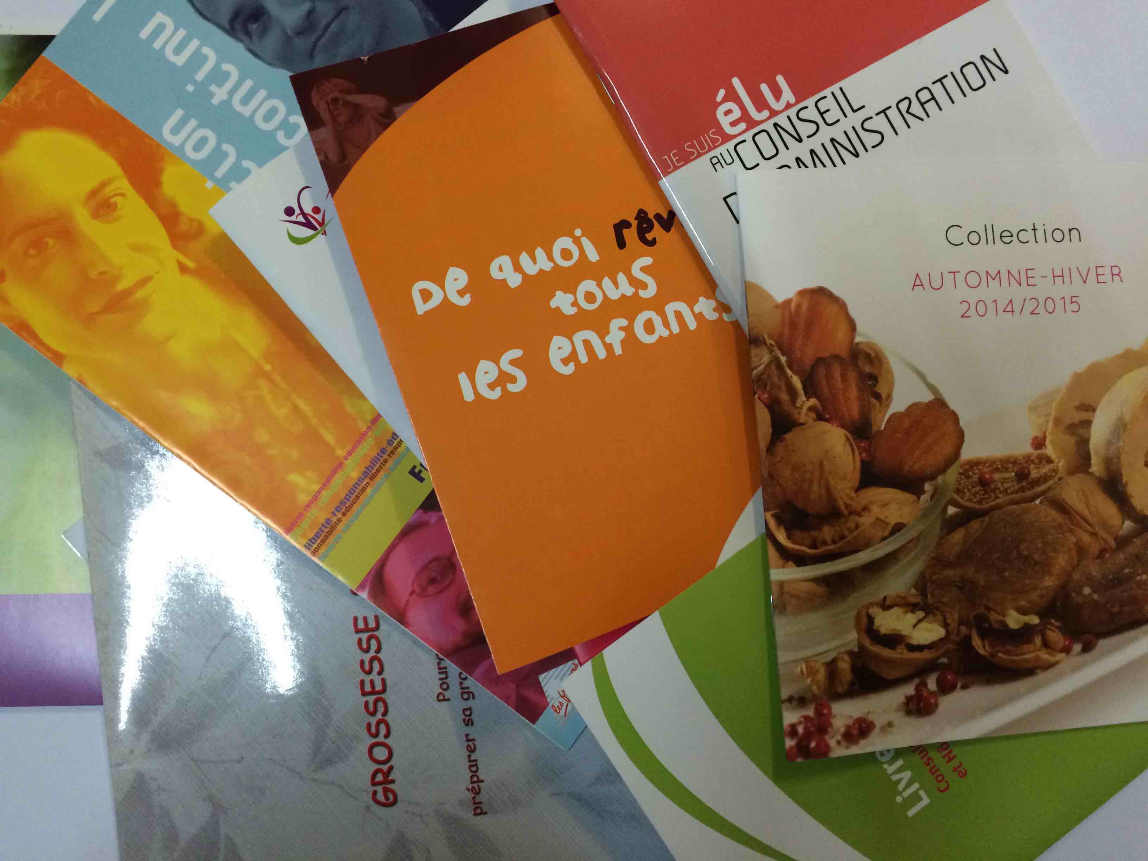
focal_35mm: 29
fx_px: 962
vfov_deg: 48.2
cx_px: 574
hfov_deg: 61.7
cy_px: 430
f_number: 2.2
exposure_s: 1/33
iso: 250
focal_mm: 4.15
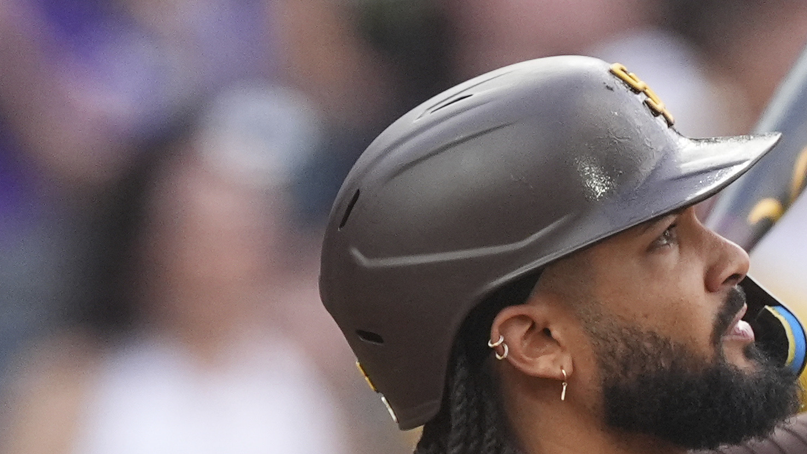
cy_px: 828
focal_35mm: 2555
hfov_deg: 0.8
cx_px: 629
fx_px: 54669
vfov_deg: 0.5
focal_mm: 600
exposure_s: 1/1600
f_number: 4
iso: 2000
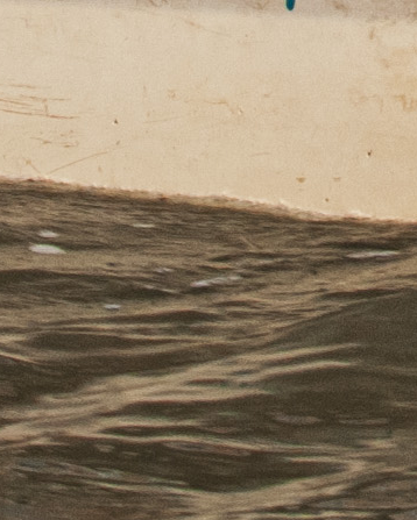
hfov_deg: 1.6
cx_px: 870
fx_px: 14553
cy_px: -828
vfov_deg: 2.0
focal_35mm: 944
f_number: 7.1
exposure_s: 1/200
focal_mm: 70
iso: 200
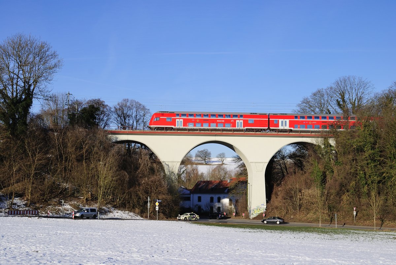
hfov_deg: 36.8
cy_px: 132
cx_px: 198
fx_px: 595
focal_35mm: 54
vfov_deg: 25.1
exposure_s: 1/400
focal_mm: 36
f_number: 8
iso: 100
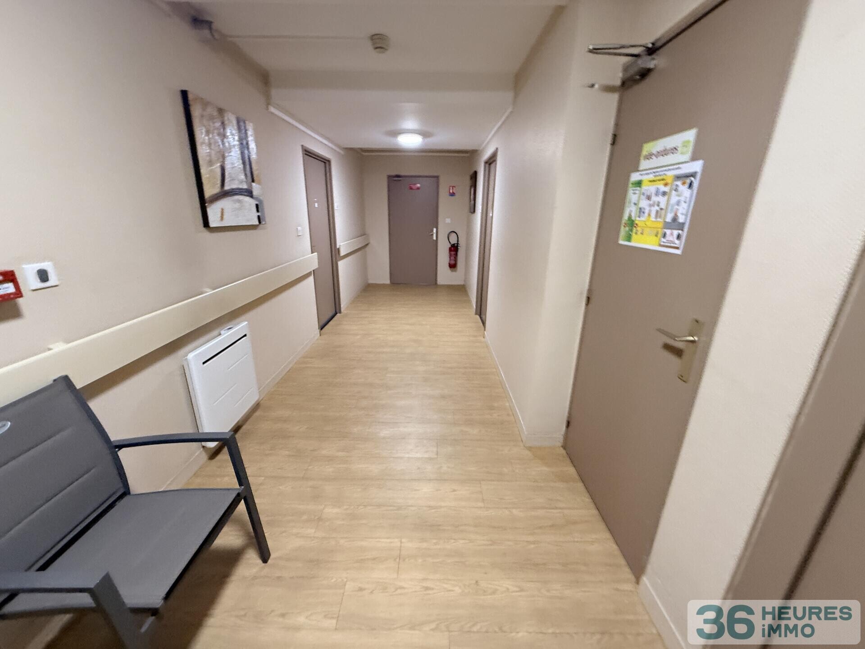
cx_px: 432
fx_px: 350
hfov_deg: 102.1
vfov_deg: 85.7
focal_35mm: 14
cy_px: 324
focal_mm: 2.22
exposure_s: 1/50
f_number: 2.2
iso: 320
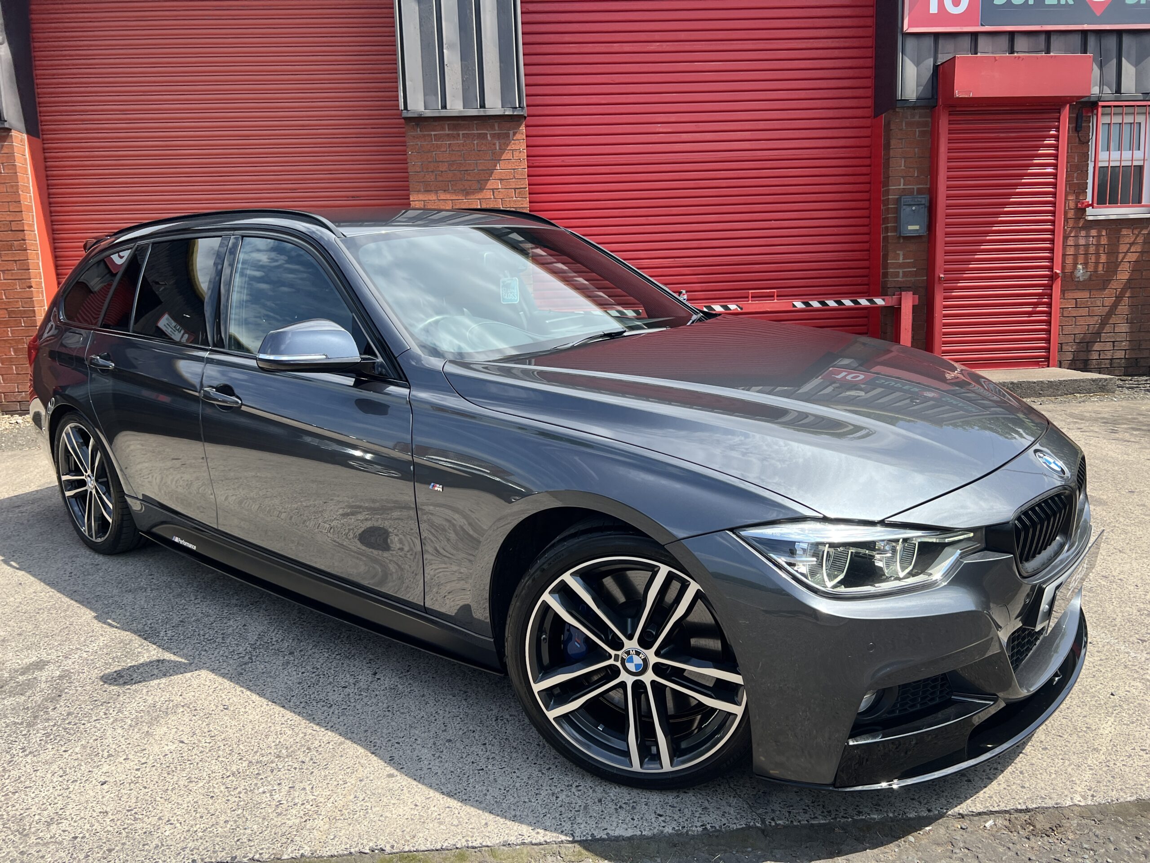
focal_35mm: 26
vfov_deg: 53.1
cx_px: 575
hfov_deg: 67.3
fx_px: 864
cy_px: 432
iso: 50
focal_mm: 5.7
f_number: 1.5
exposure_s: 1/1669
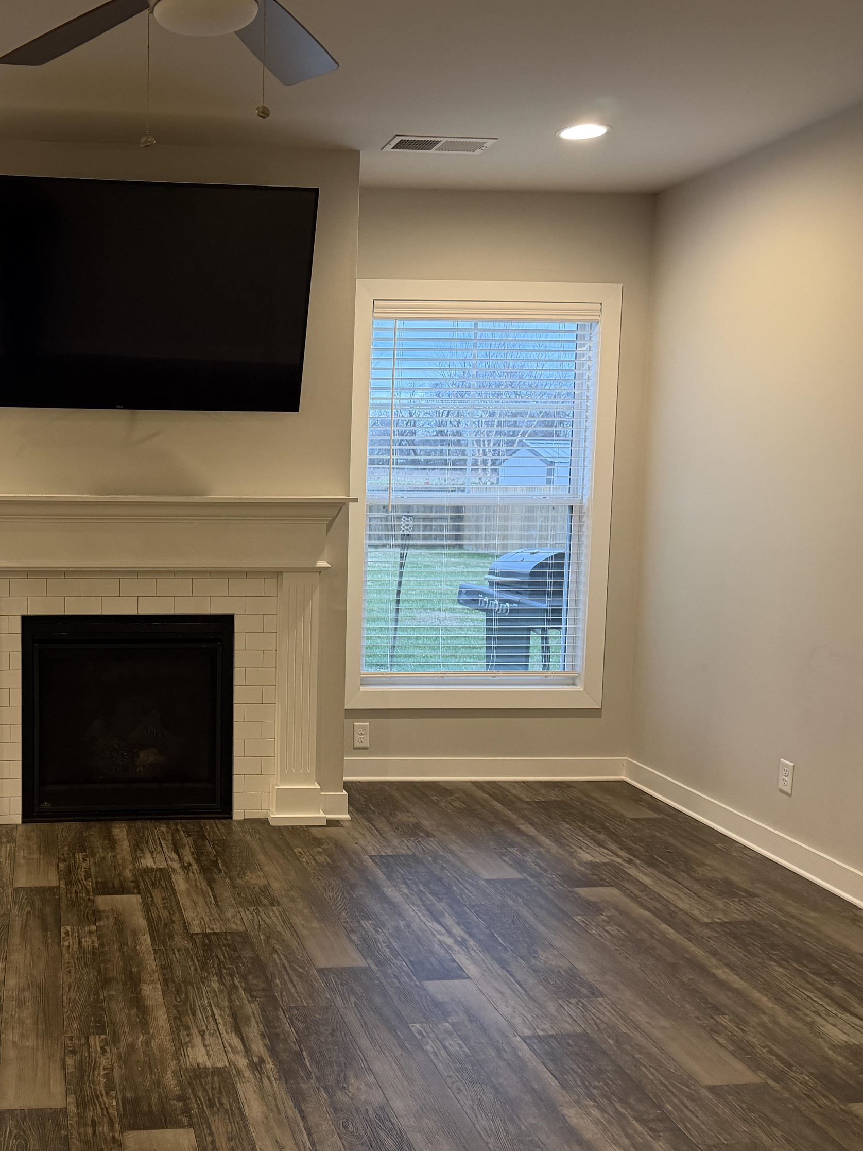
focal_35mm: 33
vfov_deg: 55.3
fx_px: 1097
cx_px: 140
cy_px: 576
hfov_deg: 40.7
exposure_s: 1/60
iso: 250
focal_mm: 6.76
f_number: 1.78
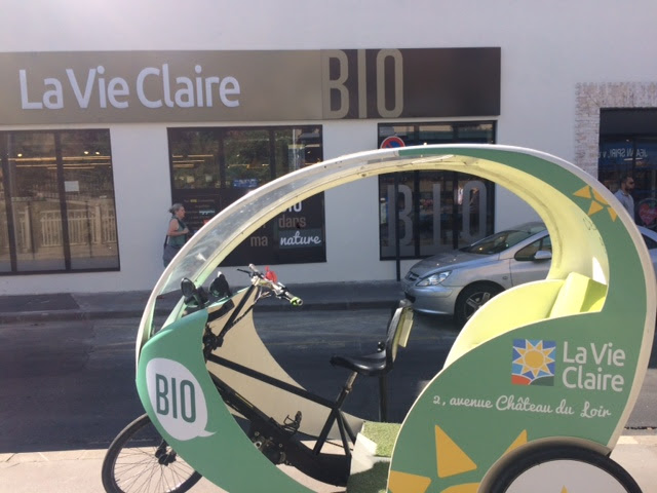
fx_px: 550
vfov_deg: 48.2
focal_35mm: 29
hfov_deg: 61.7
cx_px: 328
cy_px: 246
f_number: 2.2
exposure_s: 1/954
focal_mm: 4.15
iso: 32
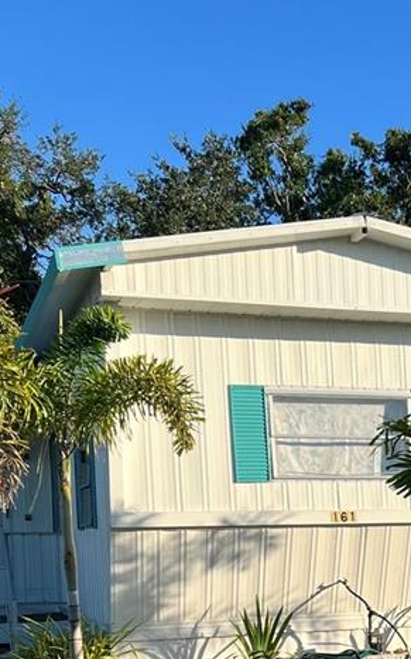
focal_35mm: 71
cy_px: 639
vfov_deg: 27.5
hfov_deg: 17.3
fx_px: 1273
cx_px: 521
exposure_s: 1/2457
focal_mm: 5.7
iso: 50
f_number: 1.5
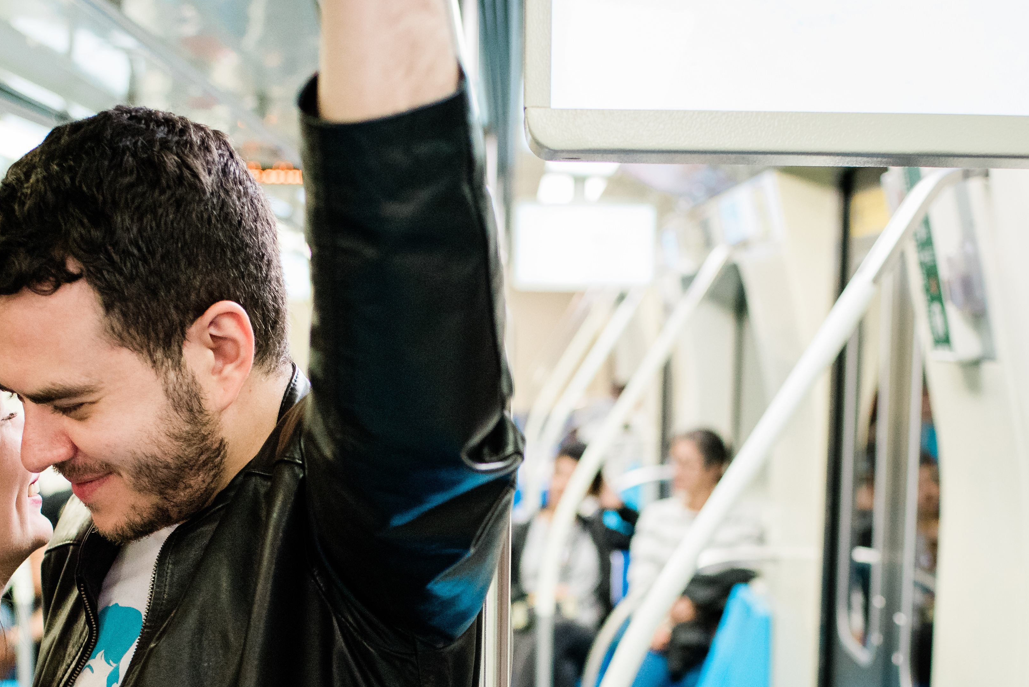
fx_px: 1858
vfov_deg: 20.5
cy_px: 616
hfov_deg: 30.9
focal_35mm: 65
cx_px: 531
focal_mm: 35
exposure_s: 1/250
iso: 3200
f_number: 2.8
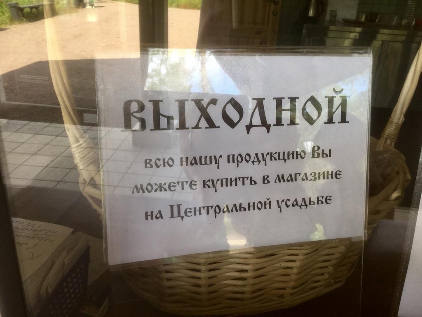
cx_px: 211
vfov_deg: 45.4
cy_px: 158
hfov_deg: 58.4
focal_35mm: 31
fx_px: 378
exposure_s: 1/50
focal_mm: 3.3
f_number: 2.4
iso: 25
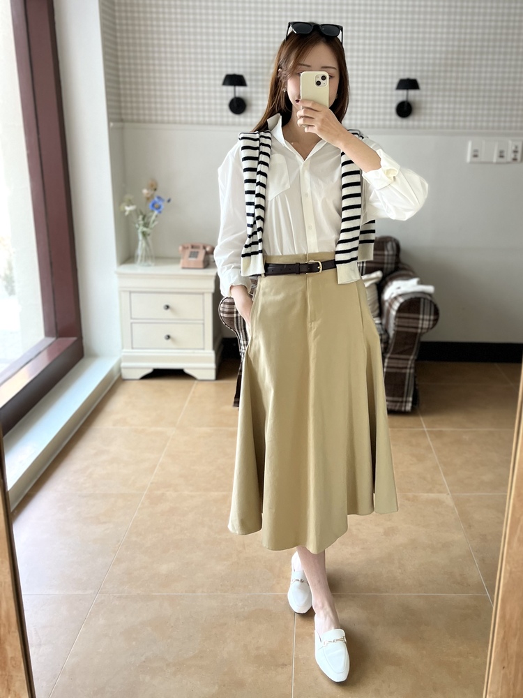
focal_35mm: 26
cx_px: 262
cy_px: 349
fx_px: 524
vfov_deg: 67.3
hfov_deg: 53.1
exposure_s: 1/92
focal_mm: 5.1
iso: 125
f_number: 1.6
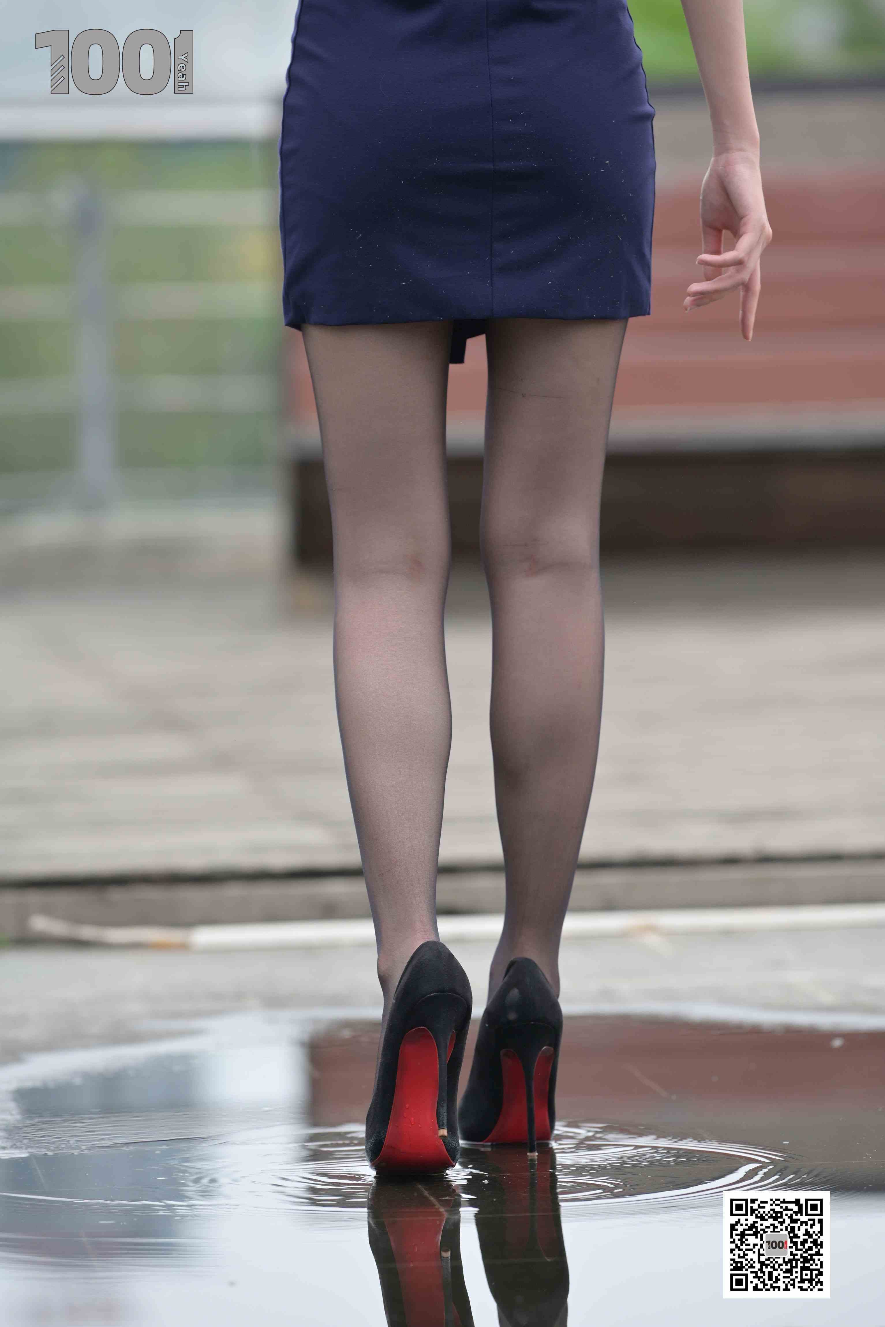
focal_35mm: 200
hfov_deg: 6.9
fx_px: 7374
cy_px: 664
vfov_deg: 10.3
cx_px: 442
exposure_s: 1/400
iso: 200
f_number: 4
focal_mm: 200
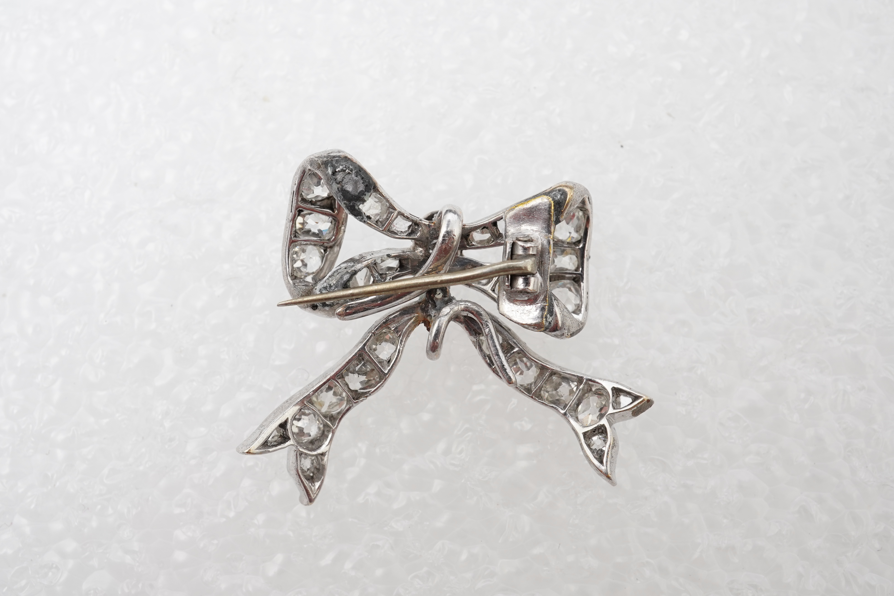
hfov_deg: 43.6
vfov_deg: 29.9
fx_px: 1117
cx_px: 447
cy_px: 298
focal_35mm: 45
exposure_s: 1/125
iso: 640
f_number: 18
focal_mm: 30
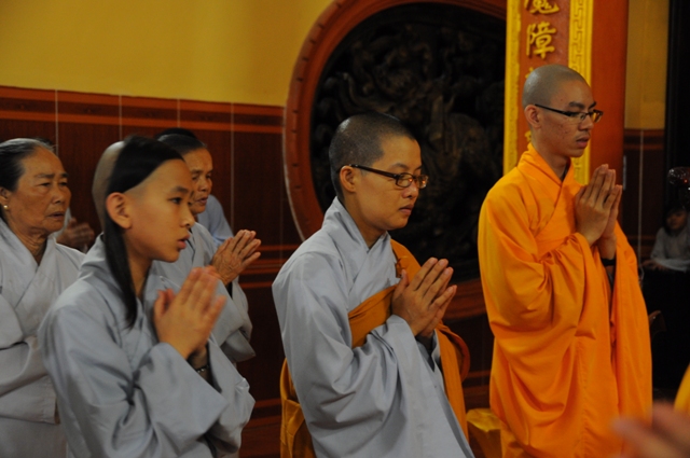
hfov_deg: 24.6
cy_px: 229
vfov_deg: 16.5
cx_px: 345
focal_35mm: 82
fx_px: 1579
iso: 800
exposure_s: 1/10
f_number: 4.8
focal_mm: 55
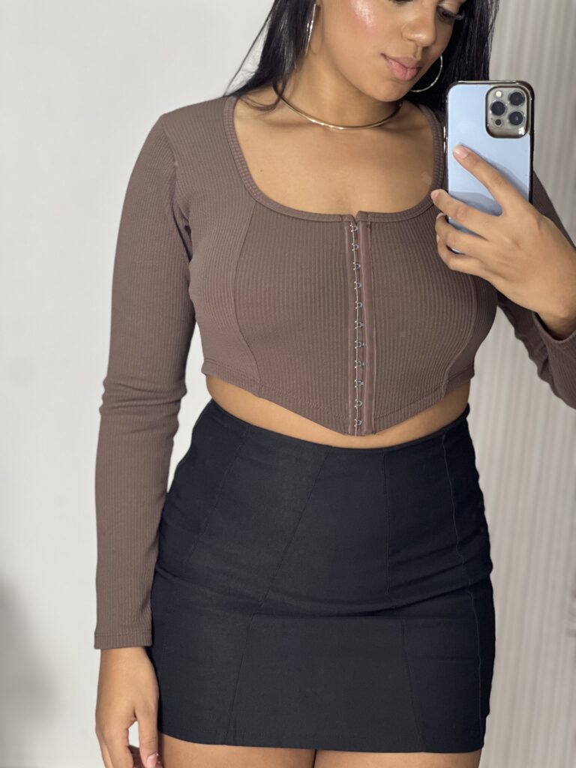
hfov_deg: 19.1
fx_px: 1708
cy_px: 384
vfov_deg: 25.3
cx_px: 288
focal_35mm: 77
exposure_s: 1/60
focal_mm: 9
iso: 160
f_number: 2.8
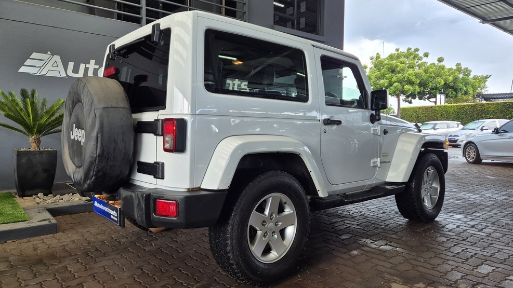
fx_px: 354
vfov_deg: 44.3
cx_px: 255
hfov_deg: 71.9
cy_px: 134
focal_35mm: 26
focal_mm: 5.4
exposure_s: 1/180
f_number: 1.8
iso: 80
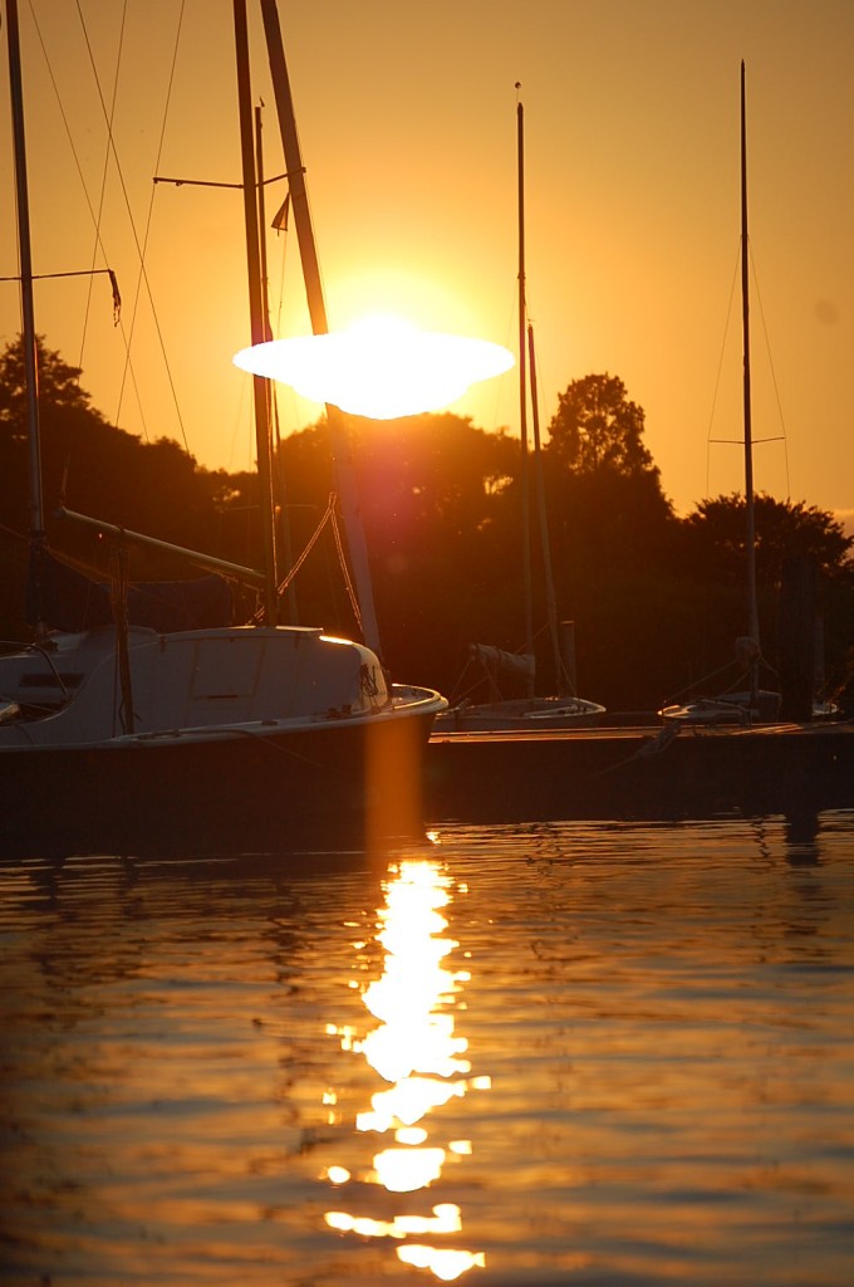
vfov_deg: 11.4
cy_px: 644
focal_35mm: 180
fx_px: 6422
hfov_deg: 7.6
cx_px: 427
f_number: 5
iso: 400
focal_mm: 120
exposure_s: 1/4000
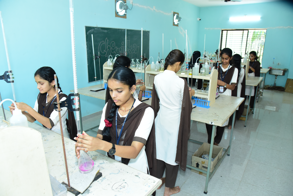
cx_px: 146
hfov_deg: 73.7
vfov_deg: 53.2
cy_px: 98
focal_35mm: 24
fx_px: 195
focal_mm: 24
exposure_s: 1/100
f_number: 5.6
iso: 2500
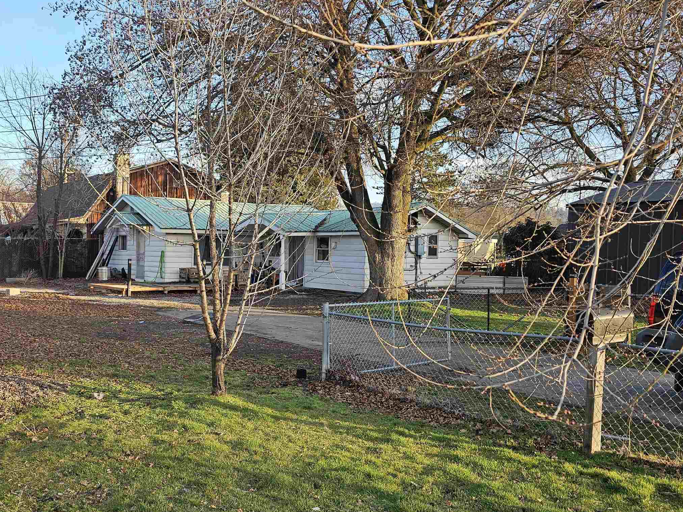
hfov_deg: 51.3
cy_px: 273
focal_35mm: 35
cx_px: 210
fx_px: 691
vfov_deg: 40.7
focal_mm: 6.3
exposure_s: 1/180
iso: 16
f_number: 1.7
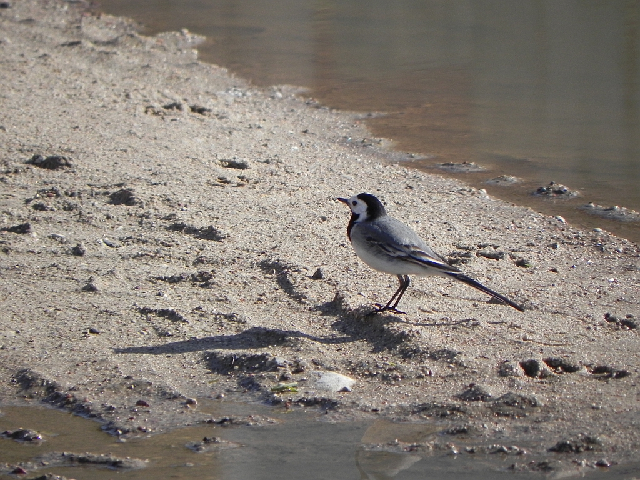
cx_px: 320
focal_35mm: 678
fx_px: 12535
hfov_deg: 2.9
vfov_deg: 2.2
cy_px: 240
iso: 160
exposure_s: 1/713
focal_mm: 120
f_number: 5
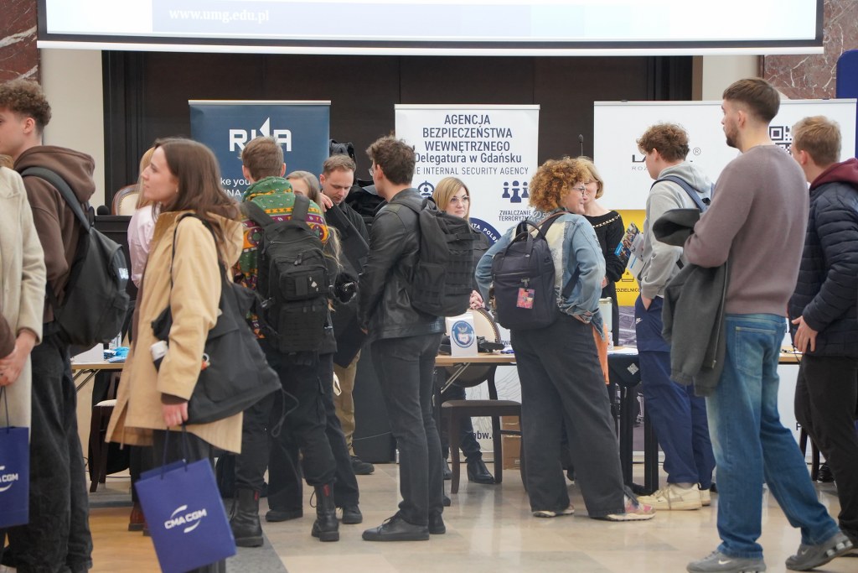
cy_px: 286
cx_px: 429
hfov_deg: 19.5
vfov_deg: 13.0
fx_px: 2503
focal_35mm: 105
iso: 3200
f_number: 4
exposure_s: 1/160
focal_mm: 70
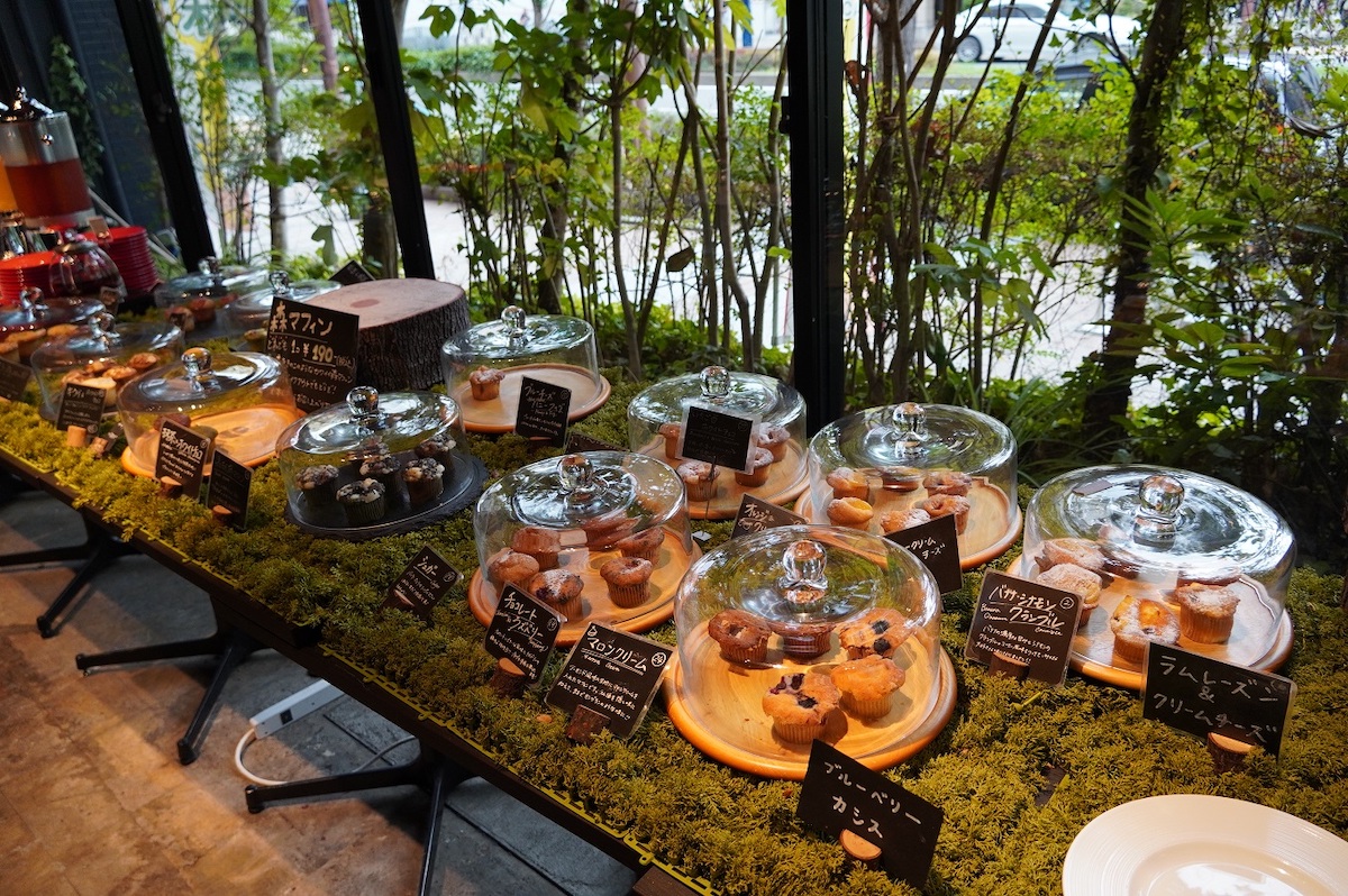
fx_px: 1010
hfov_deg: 67.4
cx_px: 674
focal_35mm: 27
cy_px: 448
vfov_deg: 47.9
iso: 640
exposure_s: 1/160
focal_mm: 18
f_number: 4
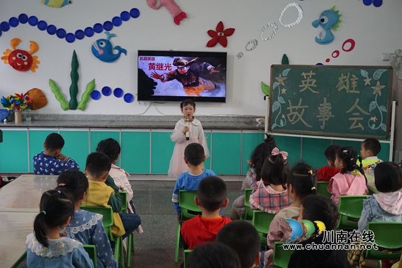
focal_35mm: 46
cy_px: 134
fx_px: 519
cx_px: 201
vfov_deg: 29.0
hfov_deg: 42.3
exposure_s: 1/160
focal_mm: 31
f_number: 5
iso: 1600
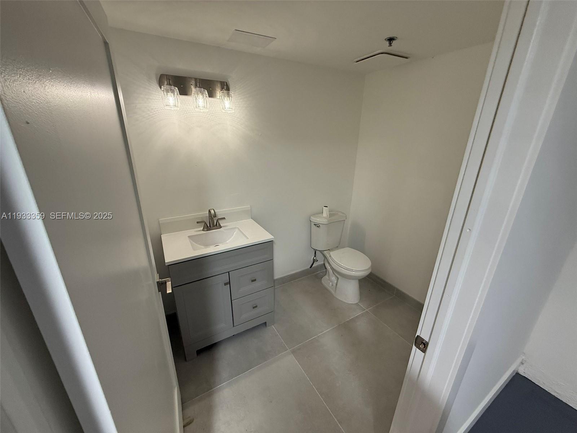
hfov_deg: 102.1
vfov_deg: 85.7
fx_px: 233
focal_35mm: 14
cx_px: 288
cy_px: 216
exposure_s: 1/120
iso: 125
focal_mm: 2.22
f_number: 2.2
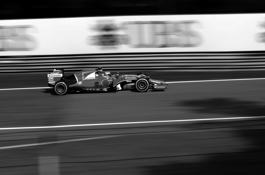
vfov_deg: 13.0
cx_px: 132
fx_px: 771
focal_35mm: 105
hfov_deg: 19.5
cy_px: 88
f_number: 18
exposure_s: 1/60
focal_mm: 70
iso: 100
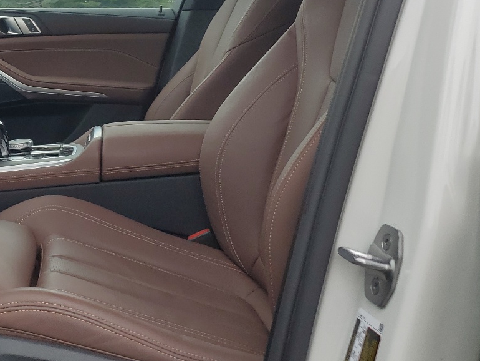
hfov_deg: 32.4
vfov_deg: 26.5
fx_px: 749
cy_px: 67
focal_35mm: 54
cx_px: -13
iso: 50
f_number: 1.5
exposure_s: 1/625
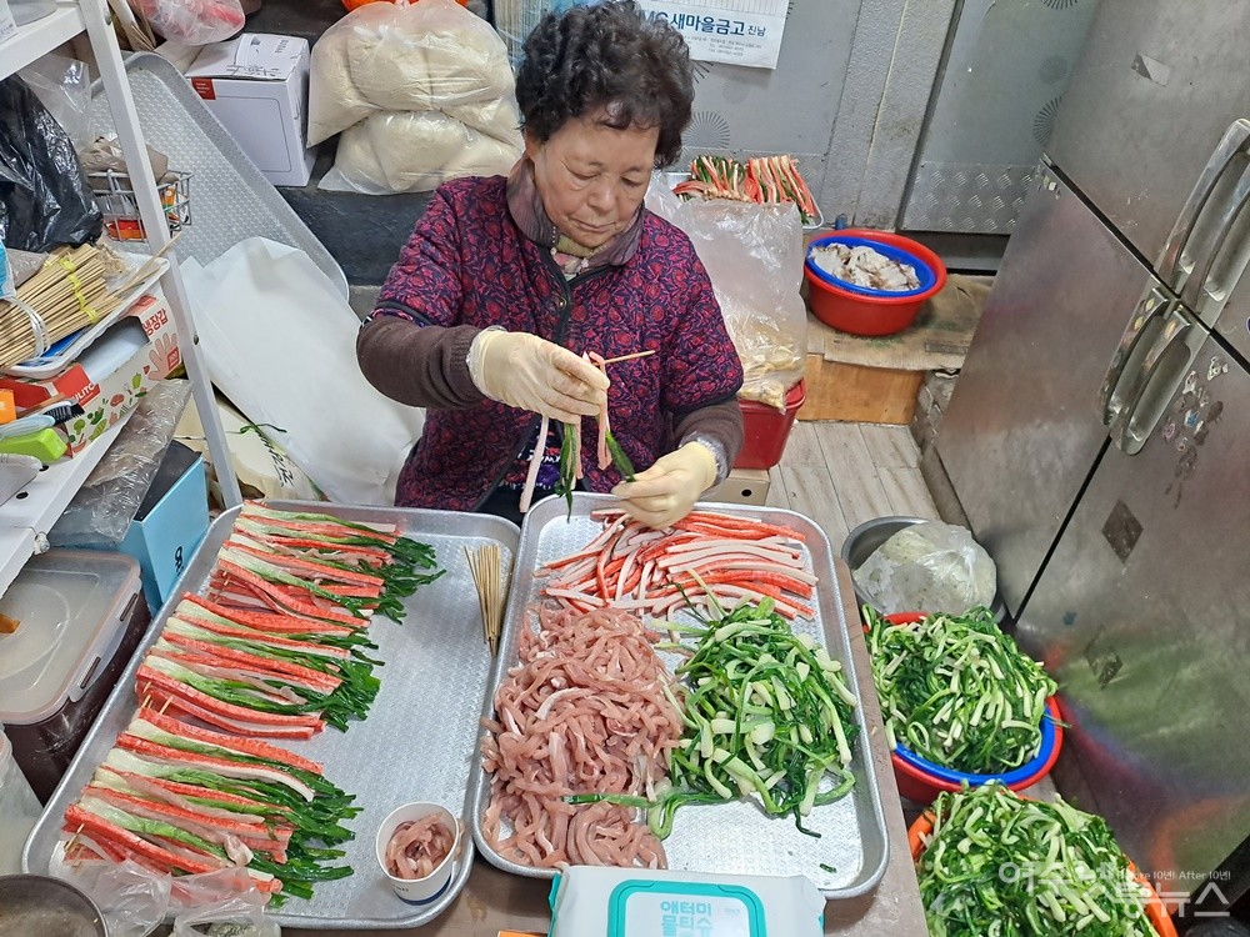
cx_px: 625
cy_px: 468
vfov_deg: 56.8
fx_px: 867
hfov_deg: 71.6
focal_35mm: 24
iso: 320
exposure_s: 1/60
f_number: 1.8
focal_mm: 5.23
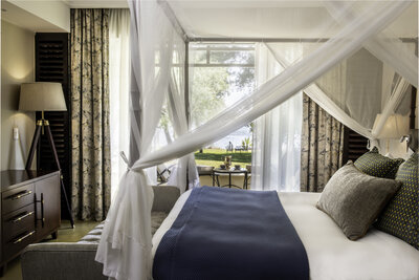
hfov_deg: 55.8
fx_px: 396
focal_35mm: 34
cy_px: 140
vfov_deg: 38.9
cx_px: 210
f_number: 22
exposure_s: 1/6
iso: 100
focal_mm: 34
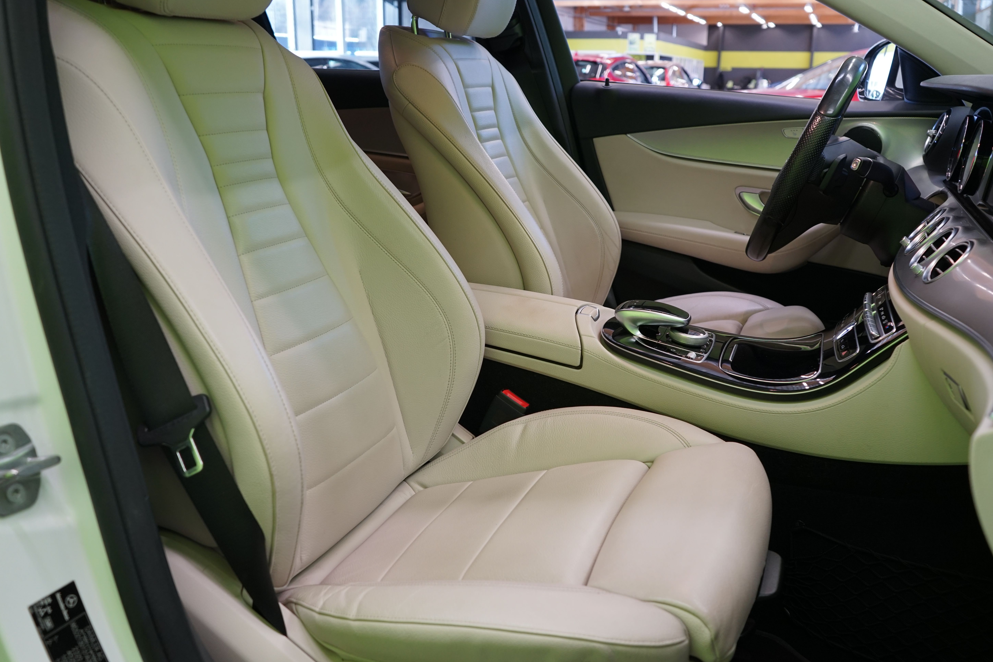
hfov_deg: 60.3
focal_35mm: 31
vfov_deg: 42.3
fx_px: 855
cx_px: 511
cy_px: 335
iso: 640
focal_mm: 30
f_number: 5
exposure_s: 1/30
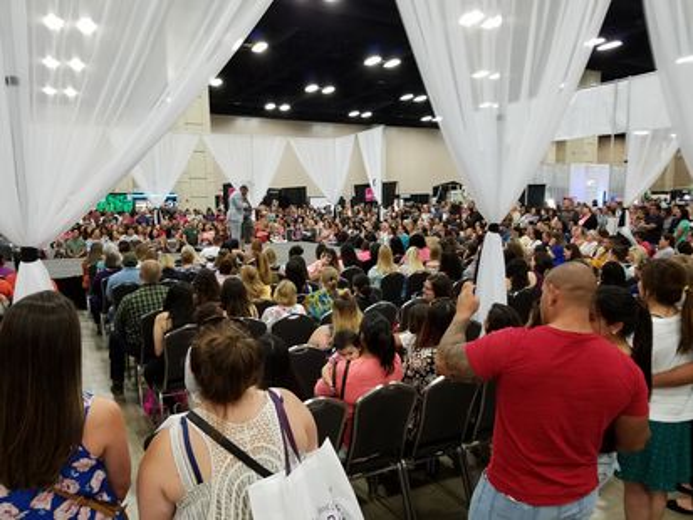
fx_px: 521
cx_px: 346
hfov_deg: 67.3
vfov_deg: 53.1
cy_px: 260
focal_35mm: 26
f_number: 1.7
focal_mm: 4.2
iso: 200
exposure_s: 1/24
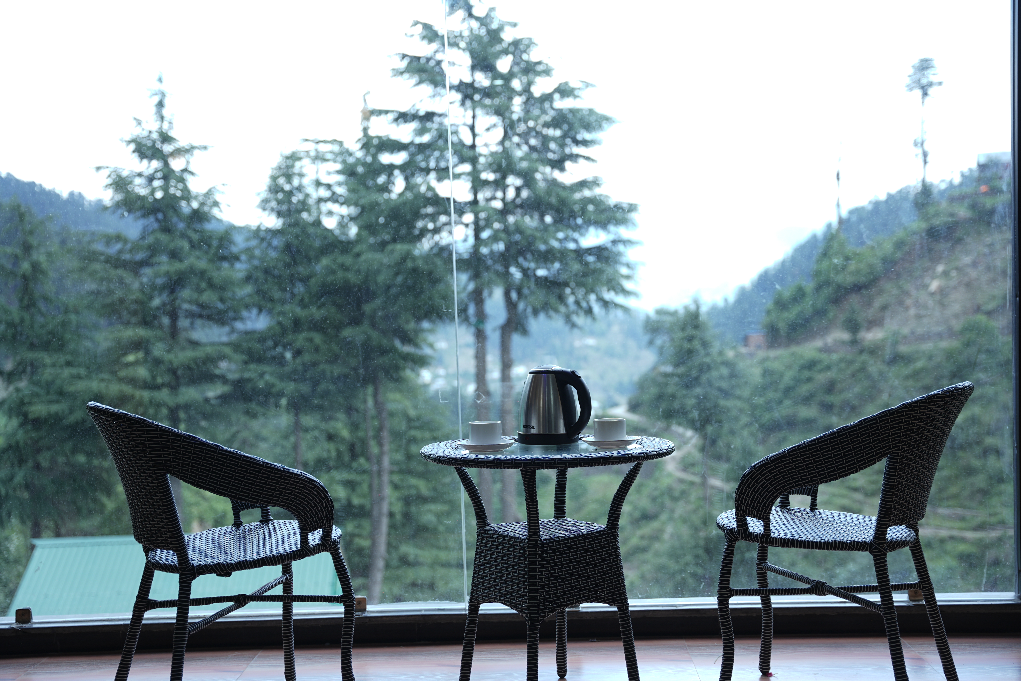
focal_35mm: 46
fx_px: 1296
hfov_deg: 43.0
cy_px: 340
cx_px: 510
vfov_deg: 29.4
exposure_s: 1/160
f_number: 2.8
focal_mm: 45.7
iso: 80
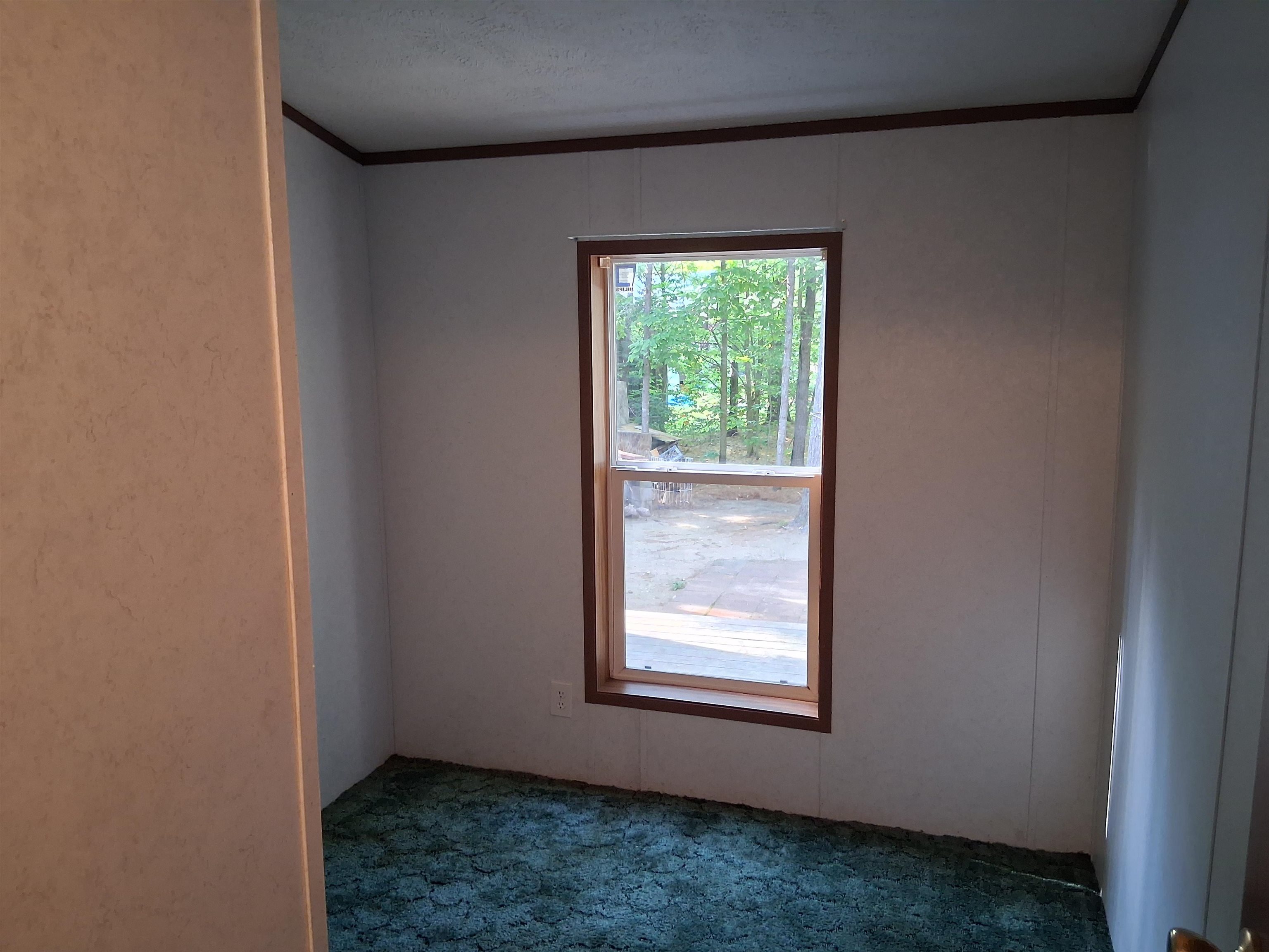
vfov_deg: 53.1
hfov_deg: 67.3
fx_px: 953
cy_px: 476
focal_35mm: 26
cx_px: 634
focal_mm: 3.98
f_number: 1.8
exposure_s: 1/60
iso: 400
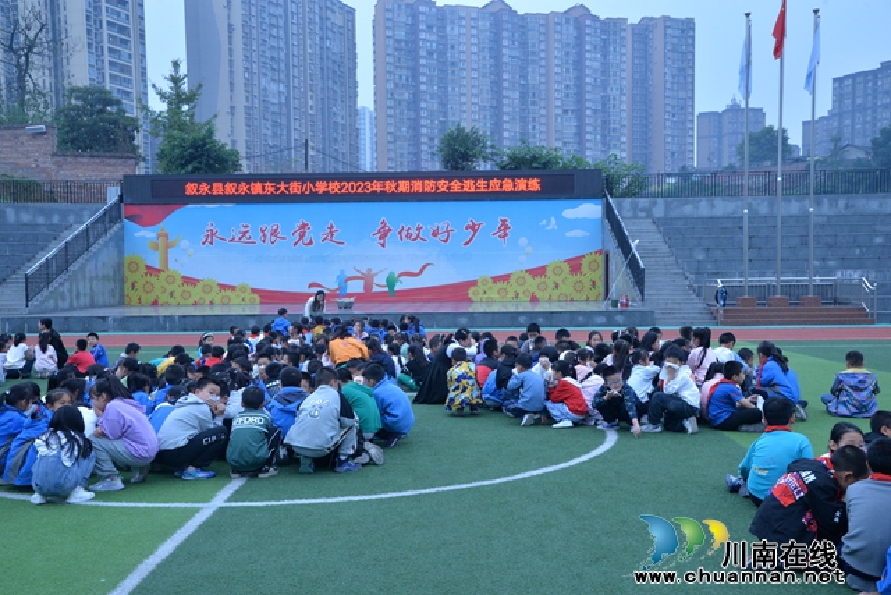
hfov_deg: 50.7
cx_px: 446
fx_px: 941
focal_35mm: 38
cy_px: 298
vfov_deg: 35.1
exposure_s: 1/320
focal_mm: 38
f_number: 9
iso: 1250
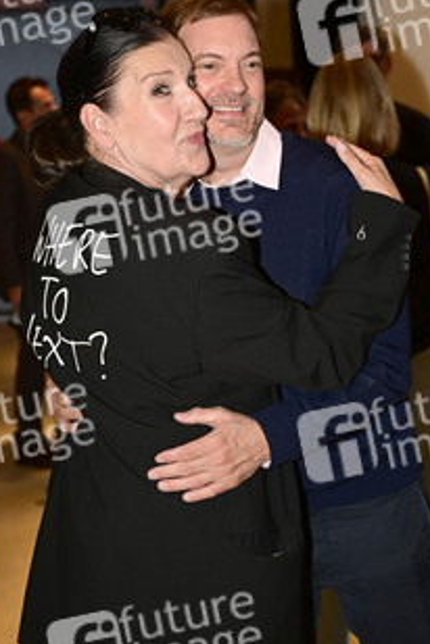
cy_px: 329
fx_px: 950
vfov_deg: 37.5
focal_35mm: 53
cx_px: 215
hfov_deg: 25.5
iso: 1600
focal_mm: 41
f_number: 3.5
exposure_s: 1/200
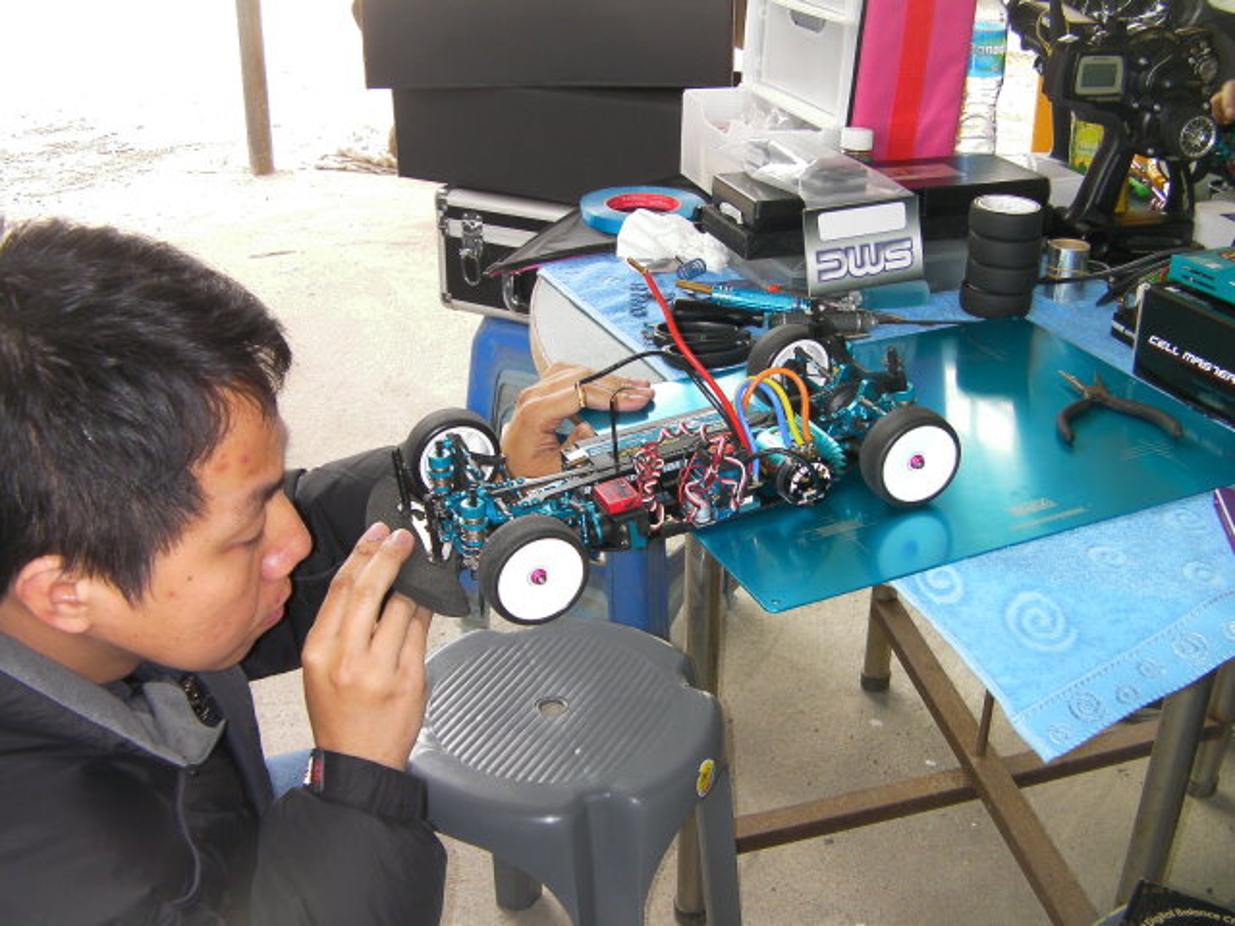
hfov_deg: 49.0
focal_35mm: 38
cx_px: 618
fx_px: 1356
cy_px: 463
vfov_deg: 37.7
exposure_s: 1/31
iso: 91
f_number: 3.5
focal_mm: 6.8
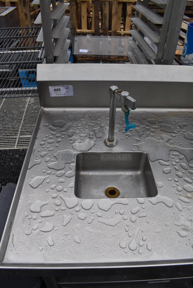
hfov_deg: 48.0
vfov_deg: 67.3
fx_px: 217
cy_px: 144
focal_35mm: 27
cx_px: 96
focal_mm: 18
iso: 200
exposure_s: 1/500
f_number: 8
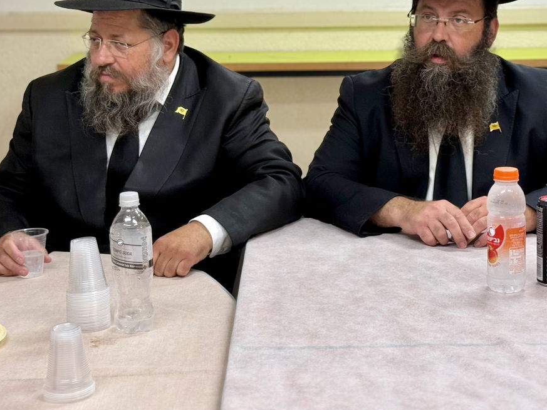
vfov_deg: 19.0
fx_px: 1217
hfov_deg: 25.3
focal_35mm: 77
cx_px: 304
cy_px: 96
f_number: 1.78
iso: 64
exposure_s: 1/50
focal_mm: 6.76
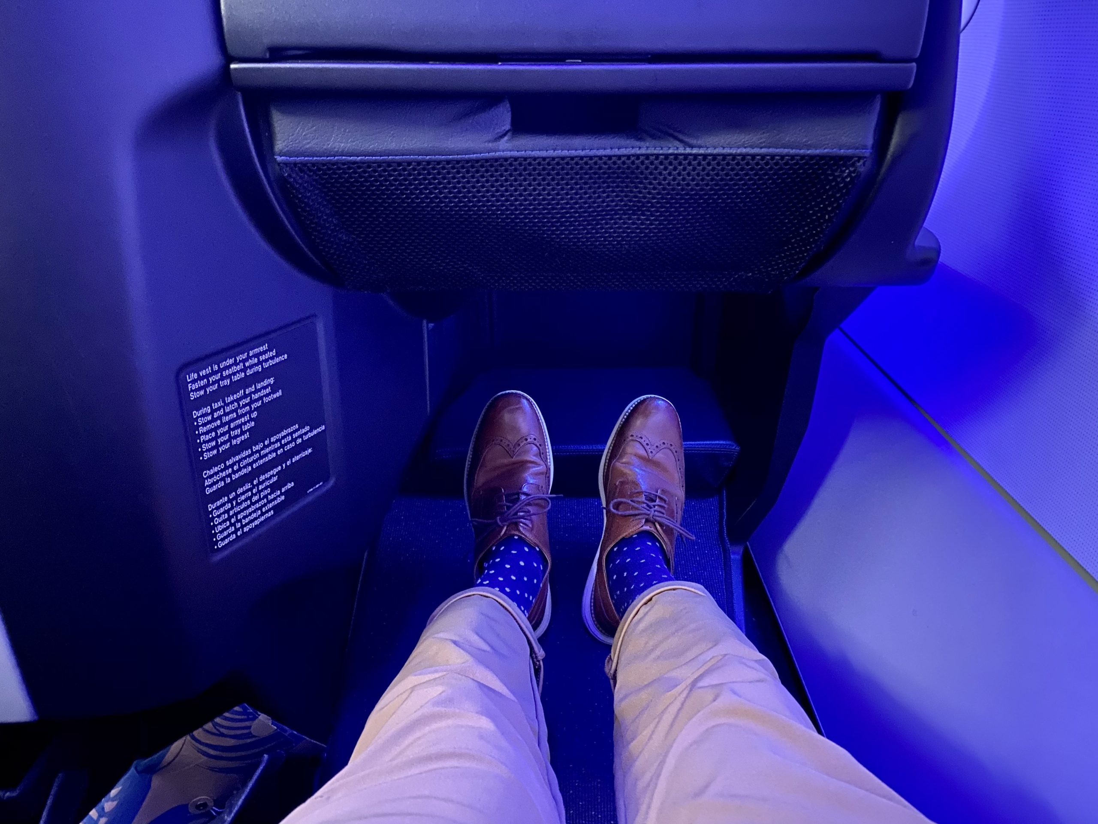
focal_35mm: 26
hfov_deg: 67.3
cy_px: 412
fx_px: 825
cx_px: 549
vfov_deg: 53.1
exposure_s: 1/7
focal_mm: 4.25
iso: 640
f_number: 1.8
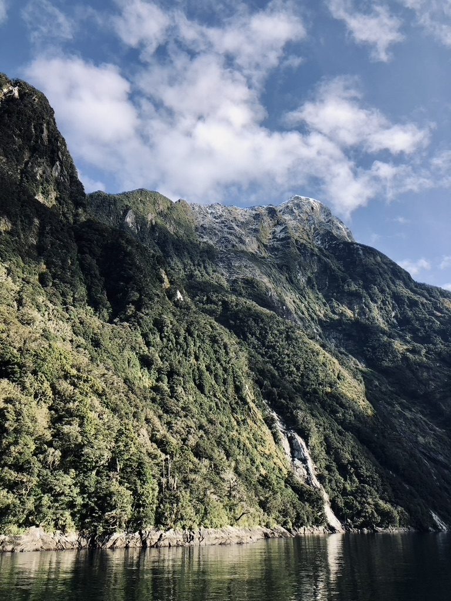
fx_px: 486
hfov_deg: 49.7
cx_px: 226
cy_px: 300
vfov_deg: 63.4
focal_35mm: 28
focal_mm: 3.99
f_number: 1.8
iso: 20
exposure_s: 1/716
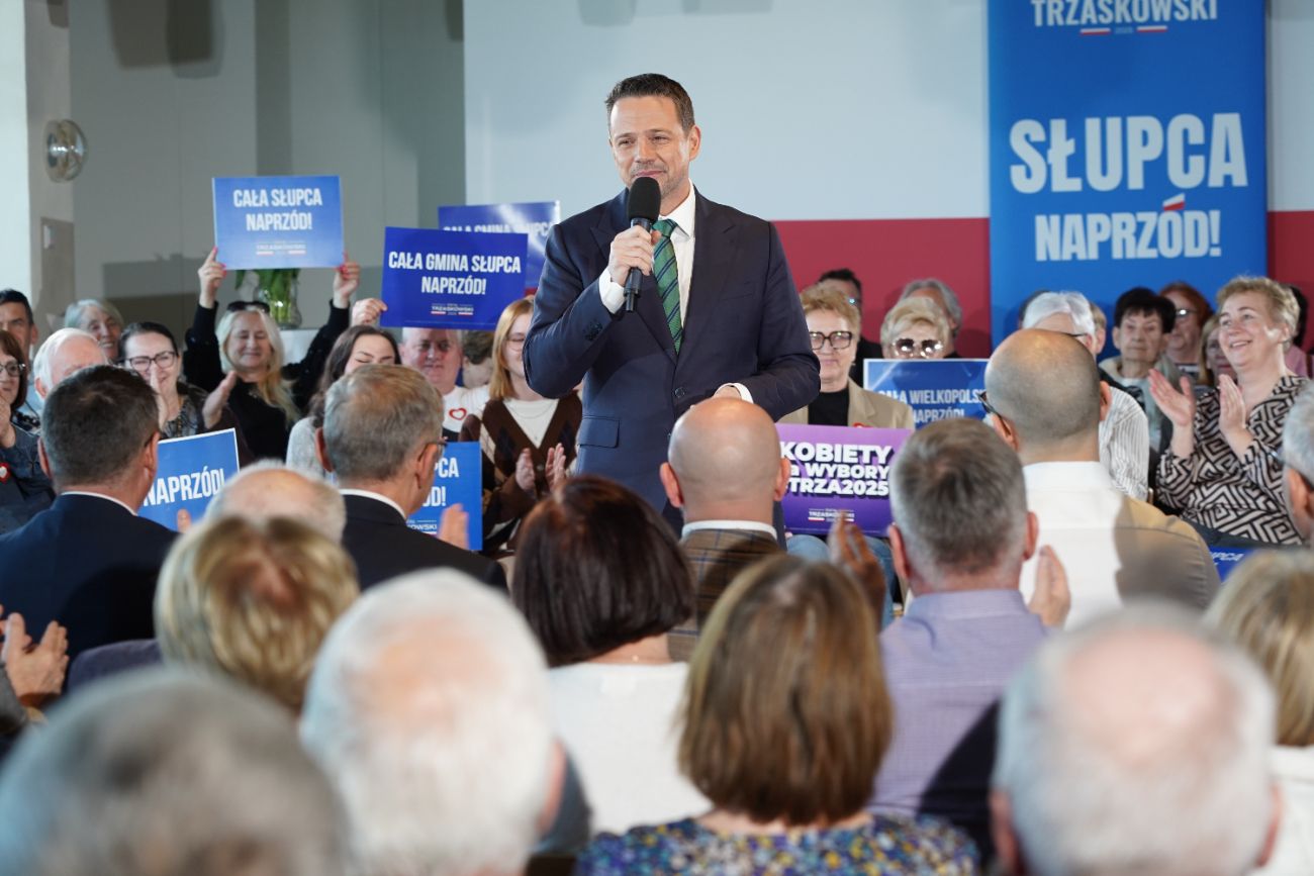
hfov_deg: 19.5
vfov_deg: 13.0
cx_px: 657
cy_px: 438
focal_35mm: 105
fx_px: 3833
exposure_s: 1/100
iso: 1000
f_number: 5.6
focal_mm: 105
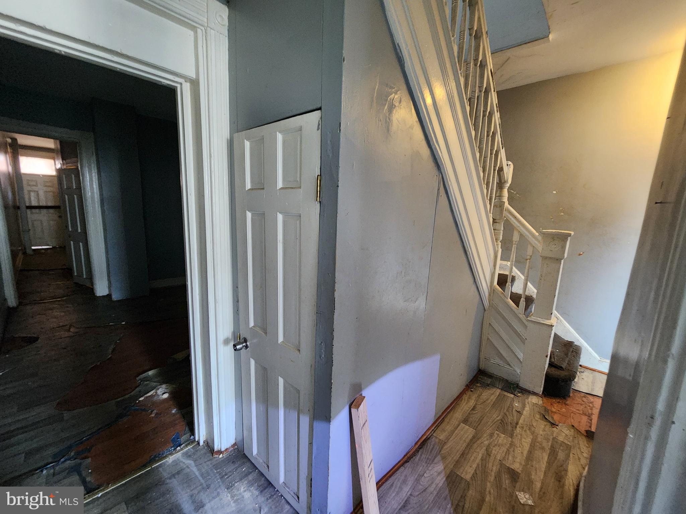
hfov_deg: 106.2
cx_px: 343
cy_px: 257
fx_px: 258
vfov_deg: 89.9
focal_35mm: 13
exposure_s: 1/24
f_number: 2.2
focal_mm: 2.2
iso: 640
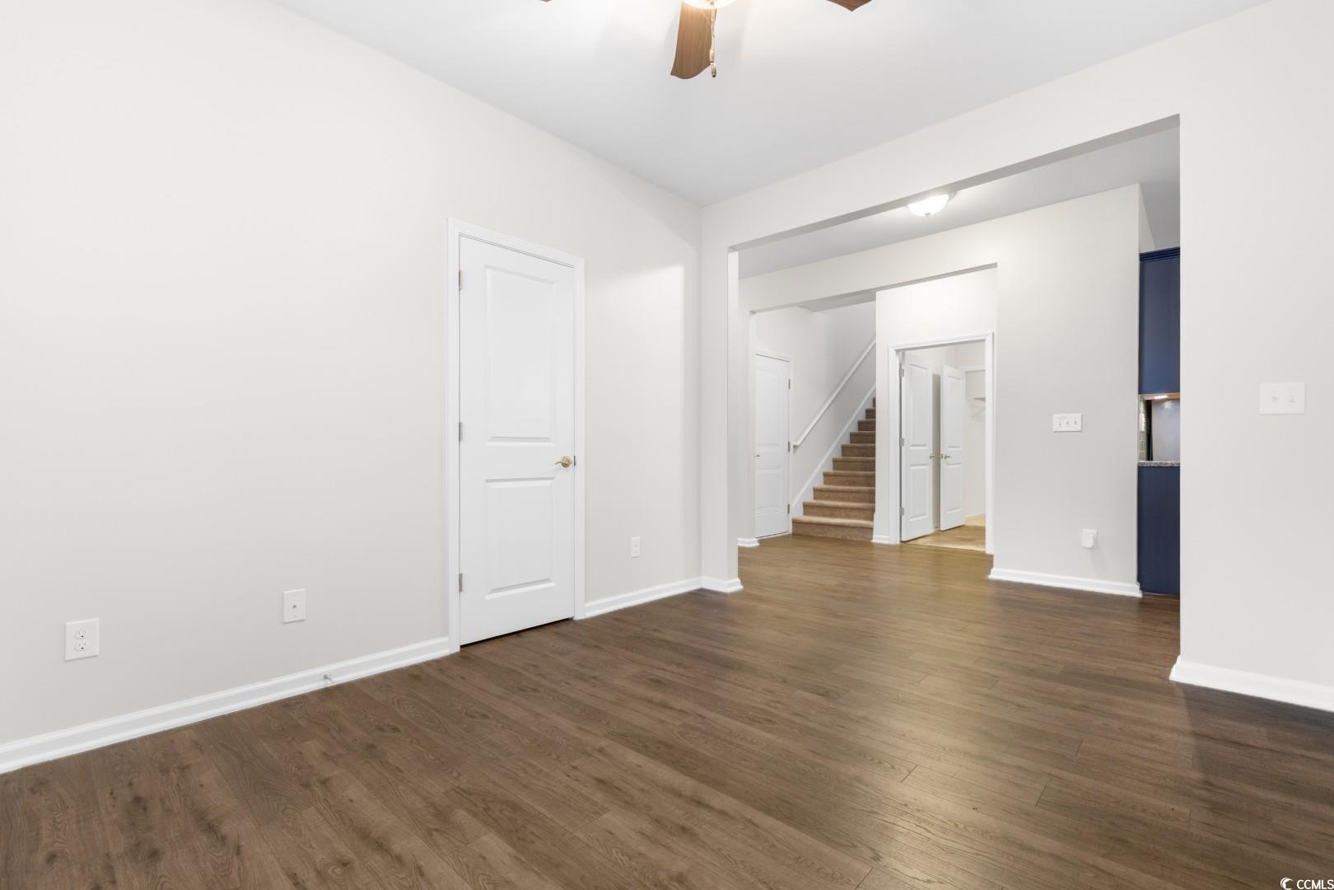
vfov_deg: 77.3
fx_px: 556
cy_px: 445
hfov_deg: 100.4
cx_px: 667
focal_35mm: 15
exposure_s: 1.3
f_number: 4.5
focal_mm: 10
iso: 100
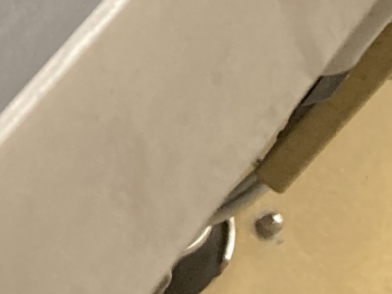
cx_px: -473
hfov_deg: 11.5
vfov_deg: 9.0
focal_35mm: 148
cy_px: -420
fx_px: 1676
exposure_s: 1/33
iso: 320
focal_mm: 3.99
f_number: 1.8
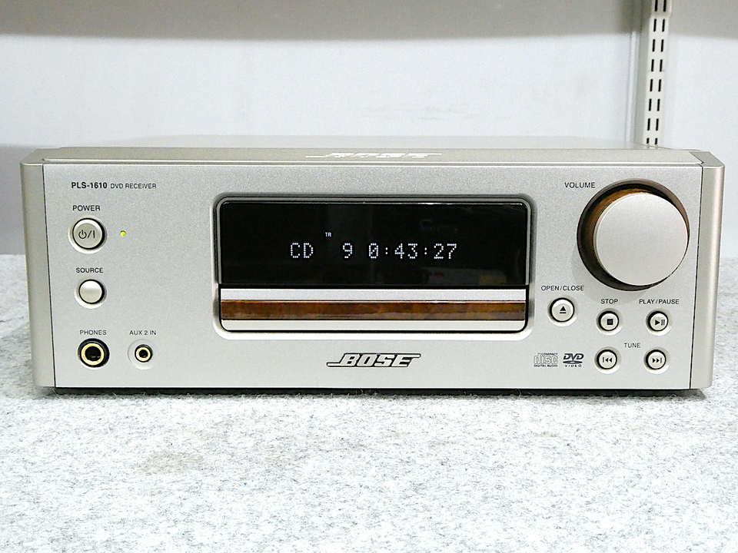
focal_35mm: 44
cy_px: 276
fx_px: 938
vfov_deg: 32.9
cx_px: 369
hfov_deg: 42.9
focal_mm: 7.8
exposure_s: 1/30
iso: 1600
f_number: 6.3
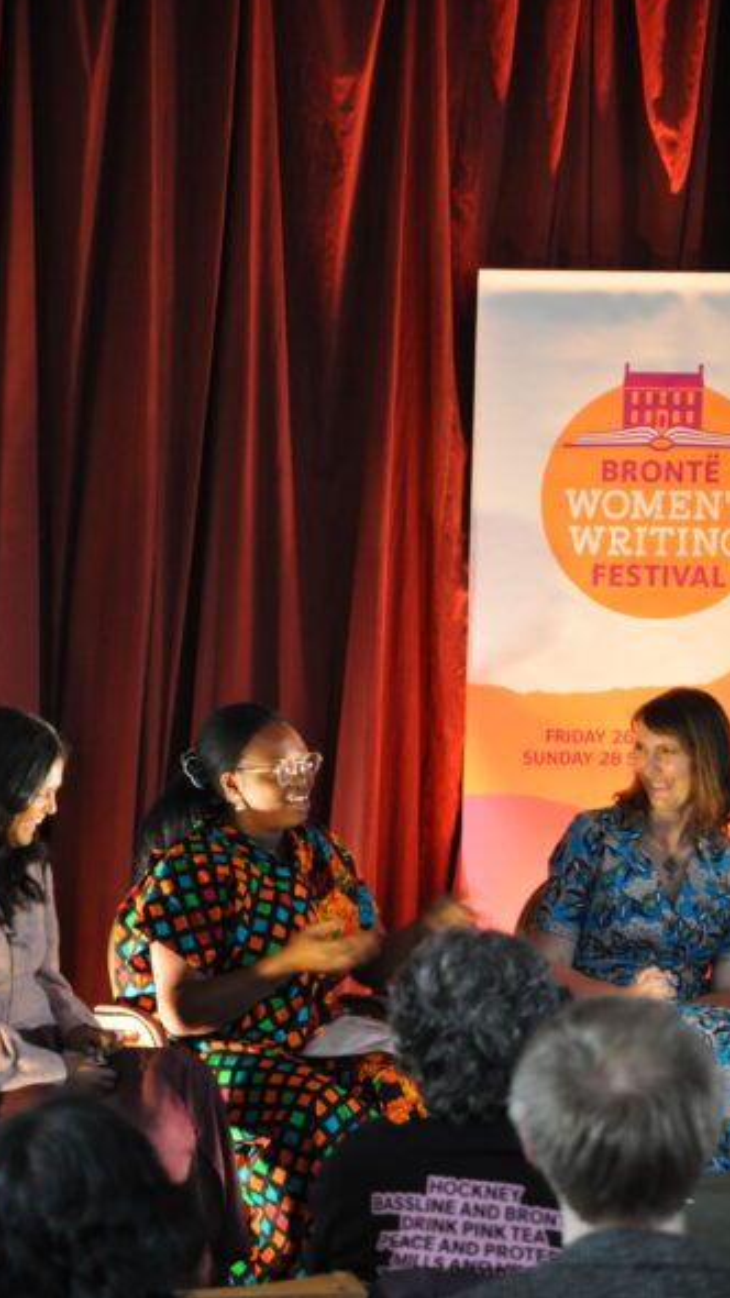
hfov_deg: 7.2
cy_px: 640
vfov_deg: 12.8
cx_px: 307
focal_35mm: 168
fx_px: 5763
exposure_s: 1/15
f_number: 5.6
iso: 1600
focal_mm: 105
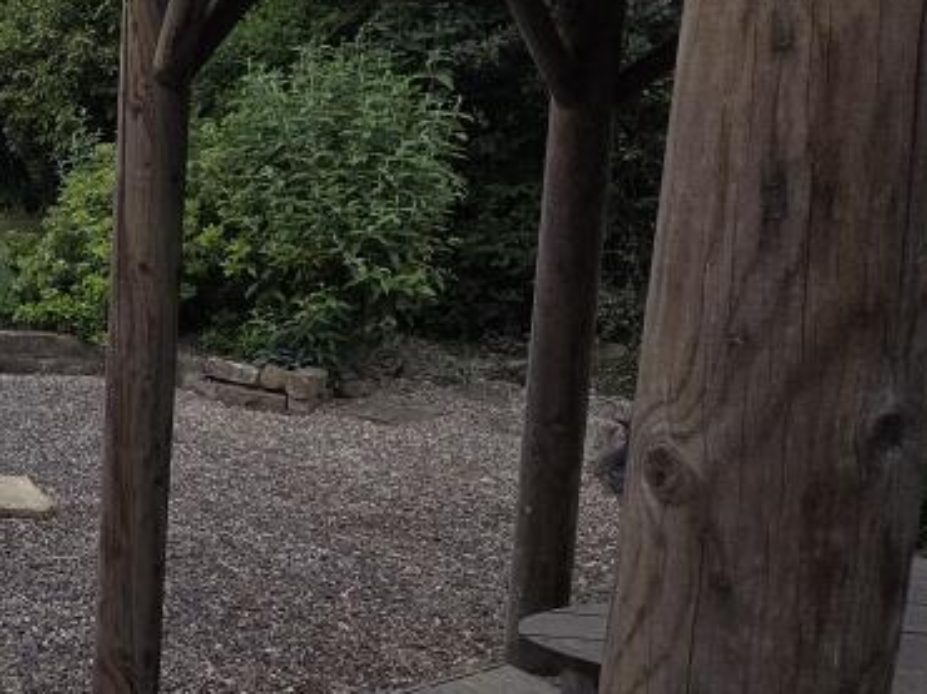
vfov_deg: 39.4
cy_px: 263
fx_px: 963
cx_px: -163
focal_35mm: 36
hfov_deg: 38.9
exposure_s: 1/816
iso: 50
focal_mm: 2.2
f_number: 2.2
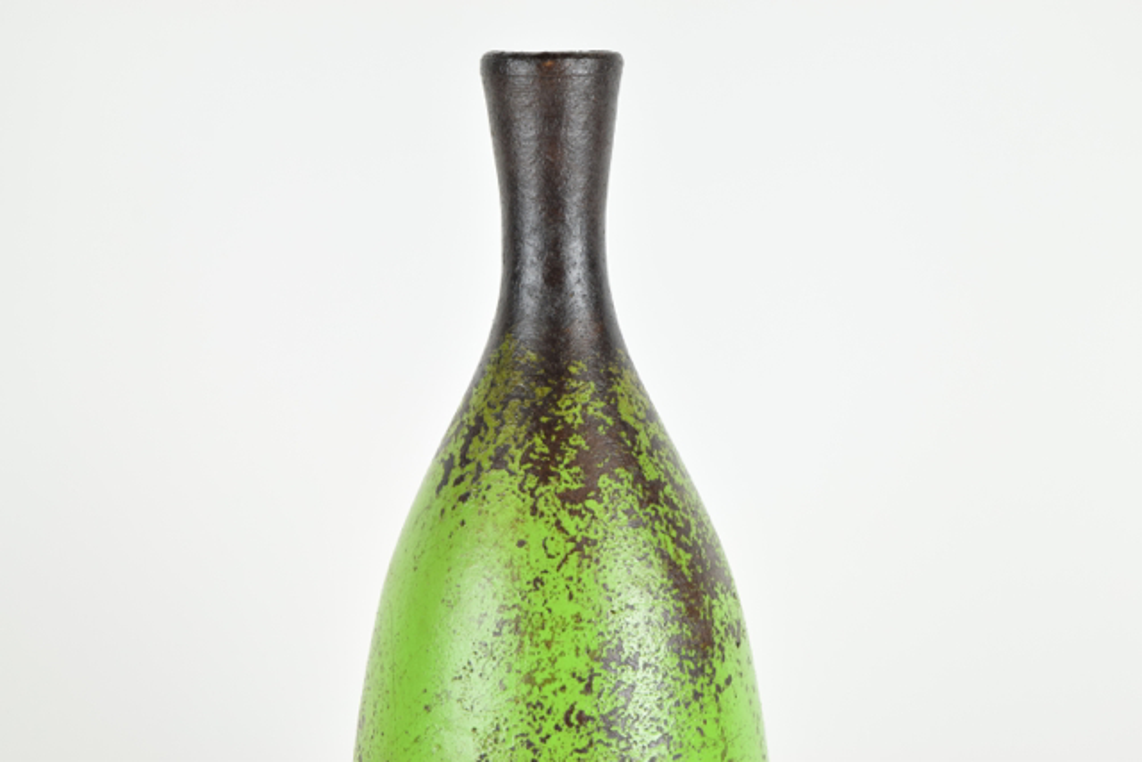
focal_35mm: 82
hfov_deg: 24.6
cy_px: 381
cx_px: 571
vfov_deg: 16.6
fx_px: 2618
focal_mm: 55
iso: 800
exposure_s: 1/125
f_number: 8
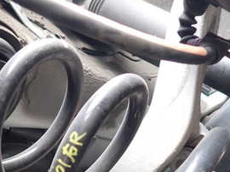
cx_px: 106
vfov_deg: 25.2
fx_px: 372
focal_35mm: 56
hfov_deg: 34.3
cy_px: 161
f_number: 2
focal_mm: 4.5
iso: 200
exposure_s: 1/40
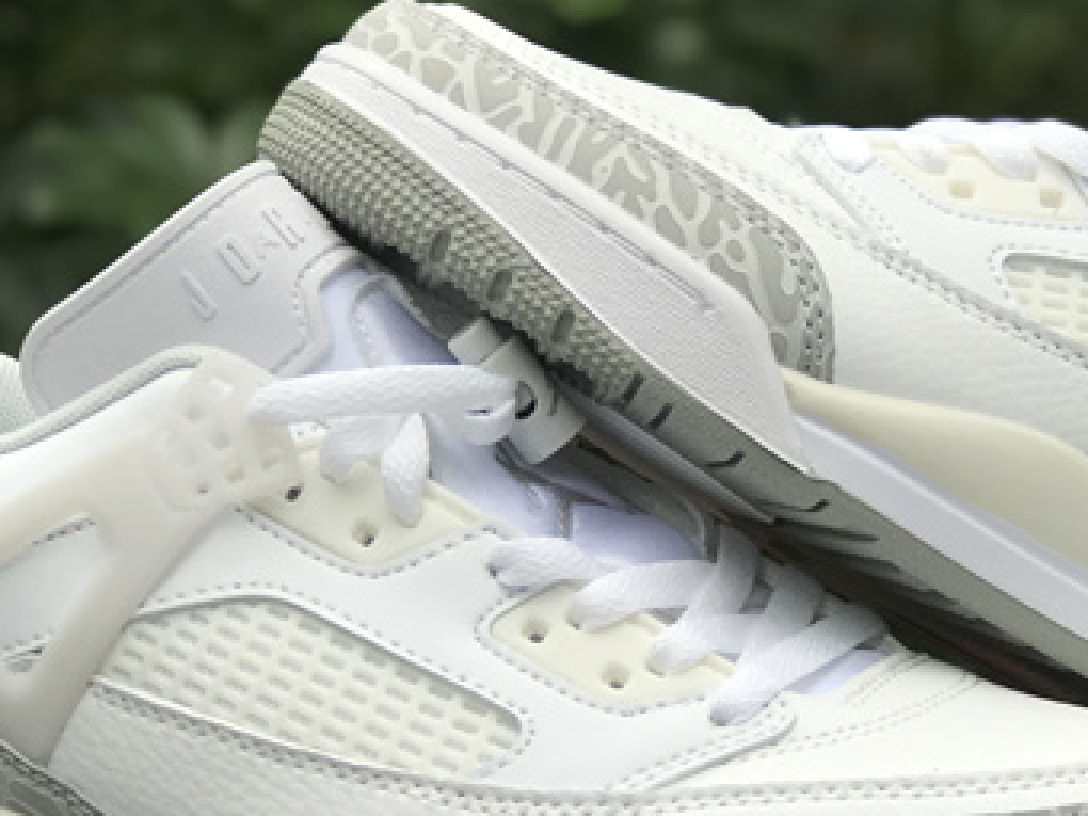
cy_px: 507
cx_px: 787
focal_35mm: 124
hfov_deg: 15.8
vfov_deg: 11.9
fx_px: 3897
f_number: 2.8
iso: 20
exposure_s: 1/219
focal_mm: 6.6
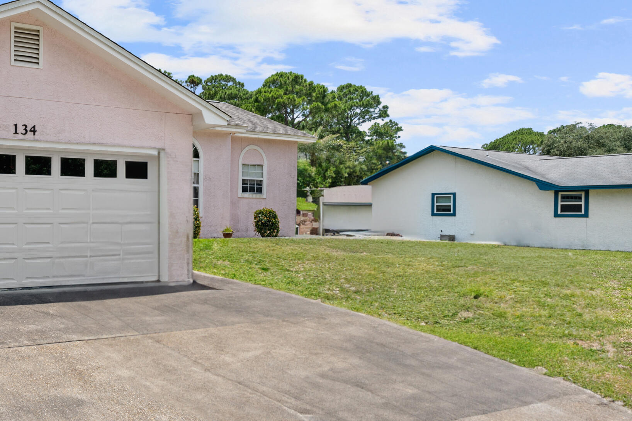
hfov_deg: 50.0
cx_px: 70
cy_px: 217
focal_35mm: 34
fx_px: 595
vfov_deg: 39.0
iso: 320
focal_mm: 18.5
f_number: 8
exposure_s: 1/320
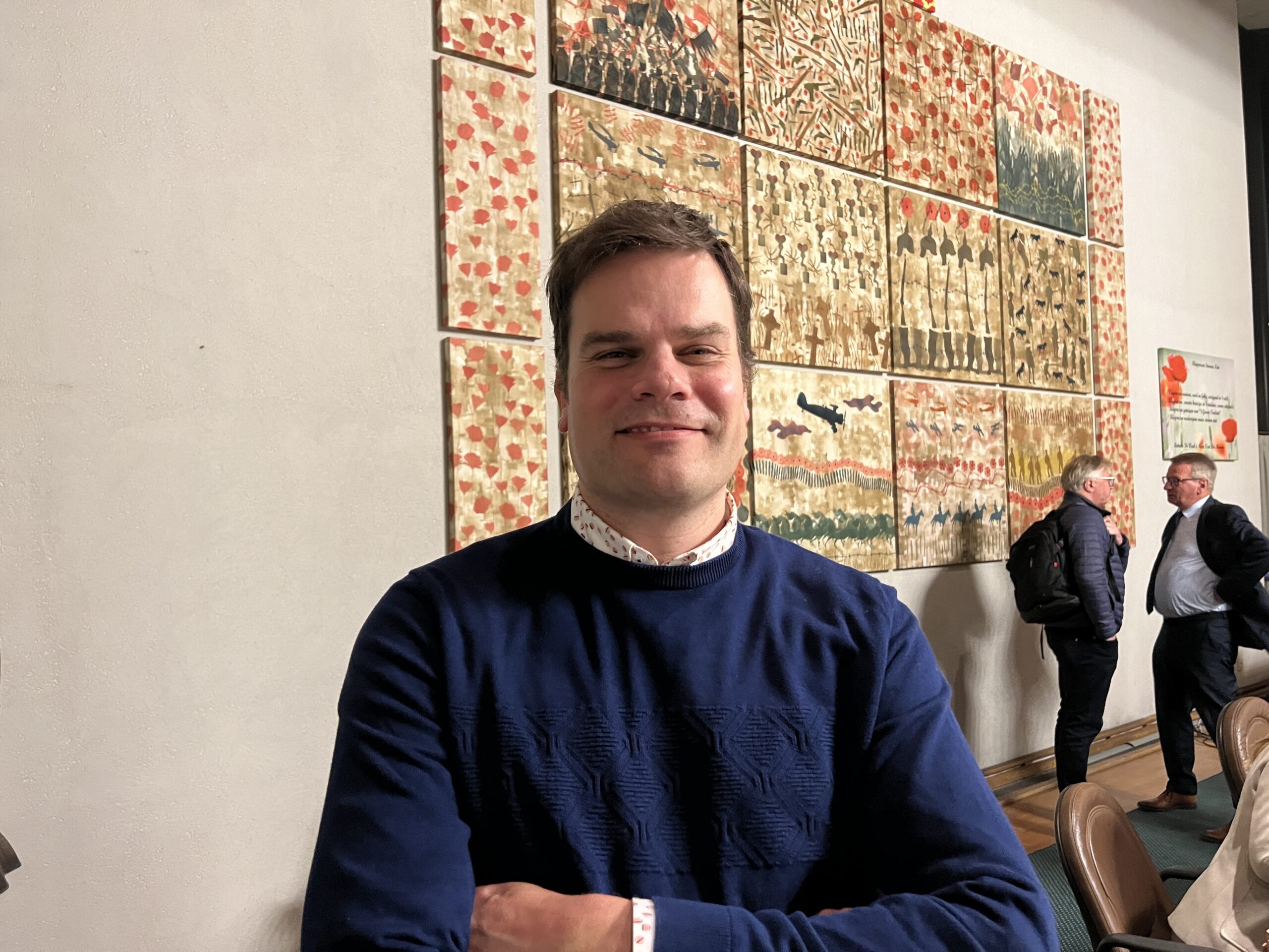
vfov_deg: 53.1
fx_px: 953
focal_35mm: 26
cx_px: 634
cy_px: 476
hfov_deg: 67.3
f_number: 1.5
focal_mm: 5.7
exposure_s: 1/50
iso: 400
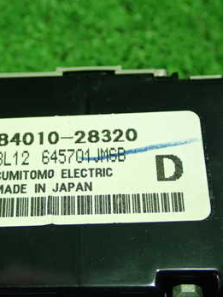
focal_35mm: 76
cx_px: 67
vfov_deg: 25.6
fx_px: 652
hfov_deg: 19.3
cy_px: 161
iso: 800
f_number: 2.9
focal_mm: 7.84
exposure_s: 1/25
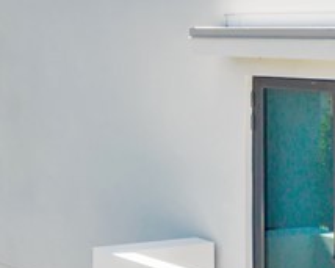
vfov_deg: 13.6
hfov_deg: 15.4
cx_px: -214
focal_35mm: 112
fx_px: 1110
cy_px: 13
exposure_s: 1/240
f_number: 1.8
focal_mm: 8.67
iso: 100
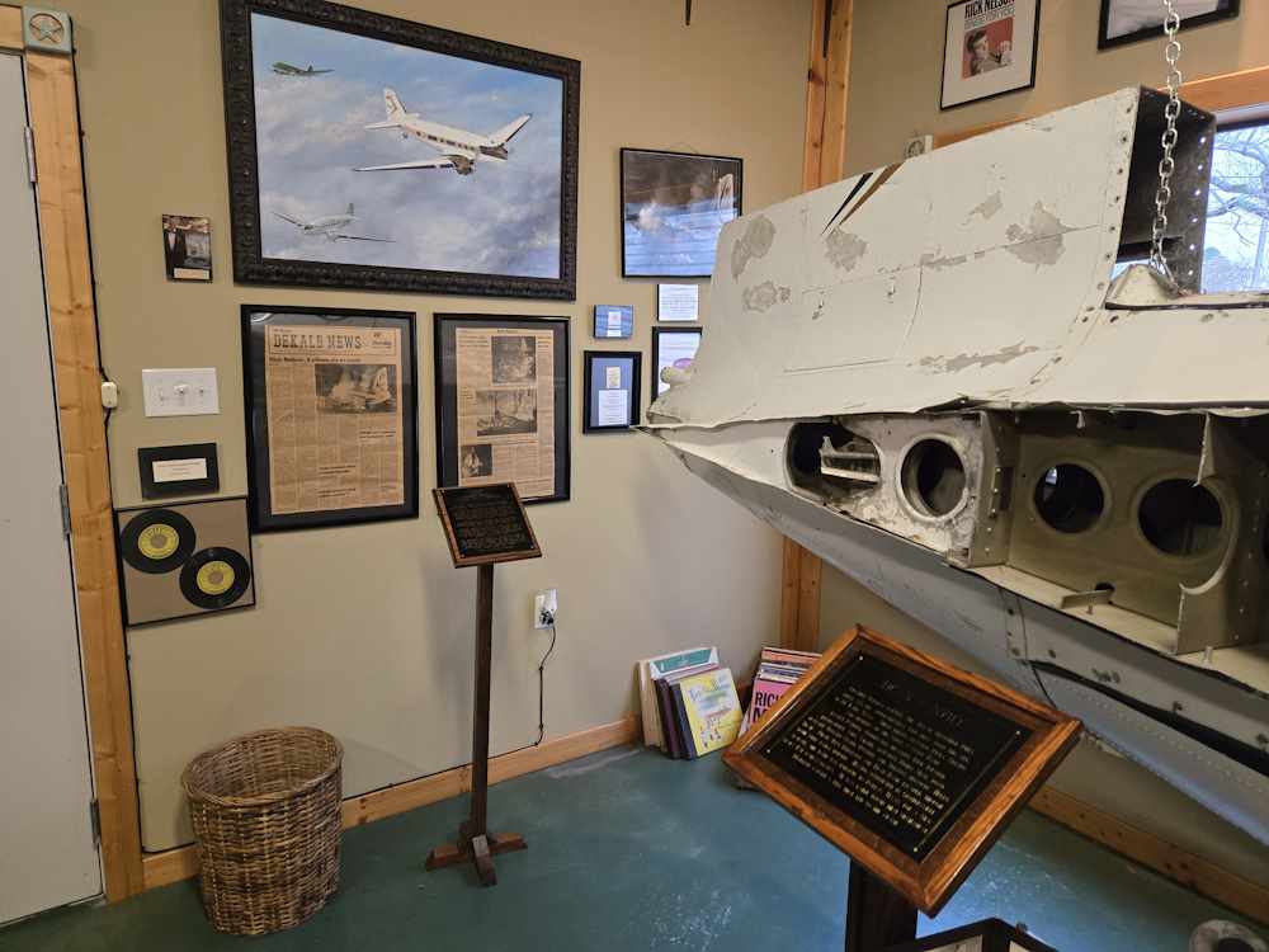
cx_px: 634
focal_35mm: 23
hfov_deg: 73.9
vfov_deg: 58.9
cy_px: 476
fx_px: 843
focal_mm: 5.4
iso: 640
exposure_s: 1/120
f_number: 1.8
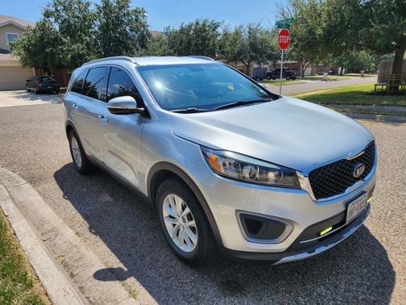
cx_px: 203
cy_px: 152
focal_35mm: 23
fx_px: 270
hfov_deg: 73.9
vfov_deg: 58.9
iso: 20
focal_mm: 5.4
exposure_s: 1/2283
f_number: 1.8
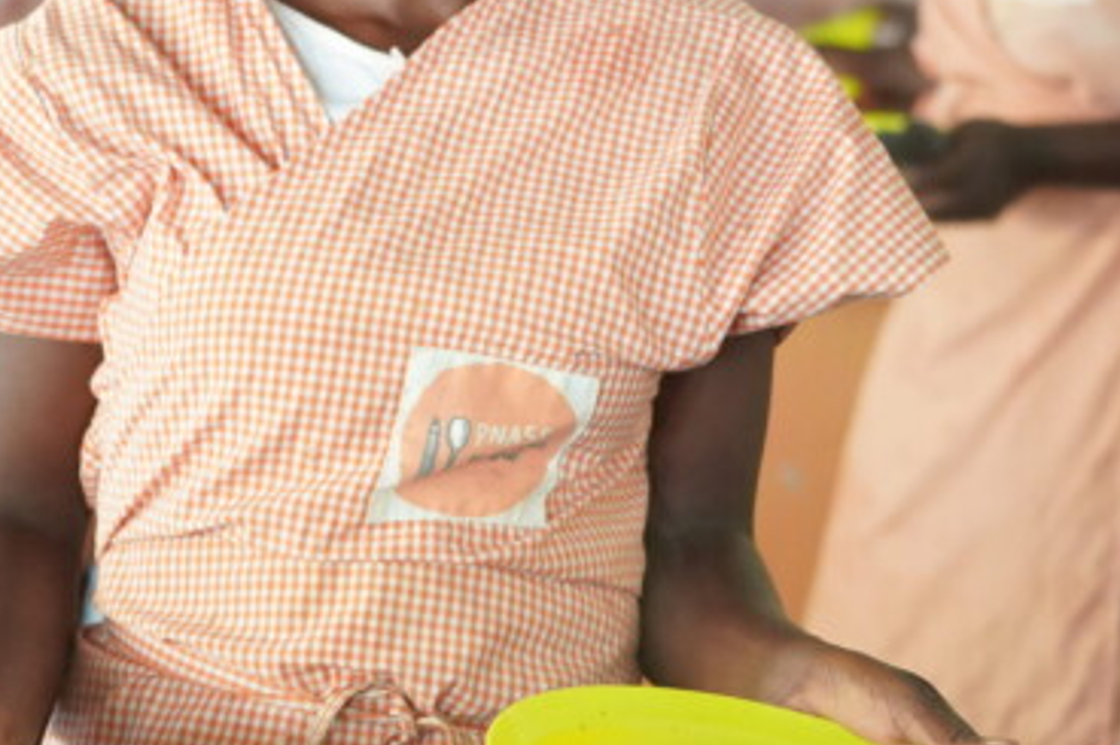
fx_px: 4416
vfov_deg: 9.6
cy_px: 195
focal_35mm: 142
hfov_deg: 14.4
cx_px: 321
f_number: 4.5
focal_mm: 73
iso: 6400
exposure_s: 1/160
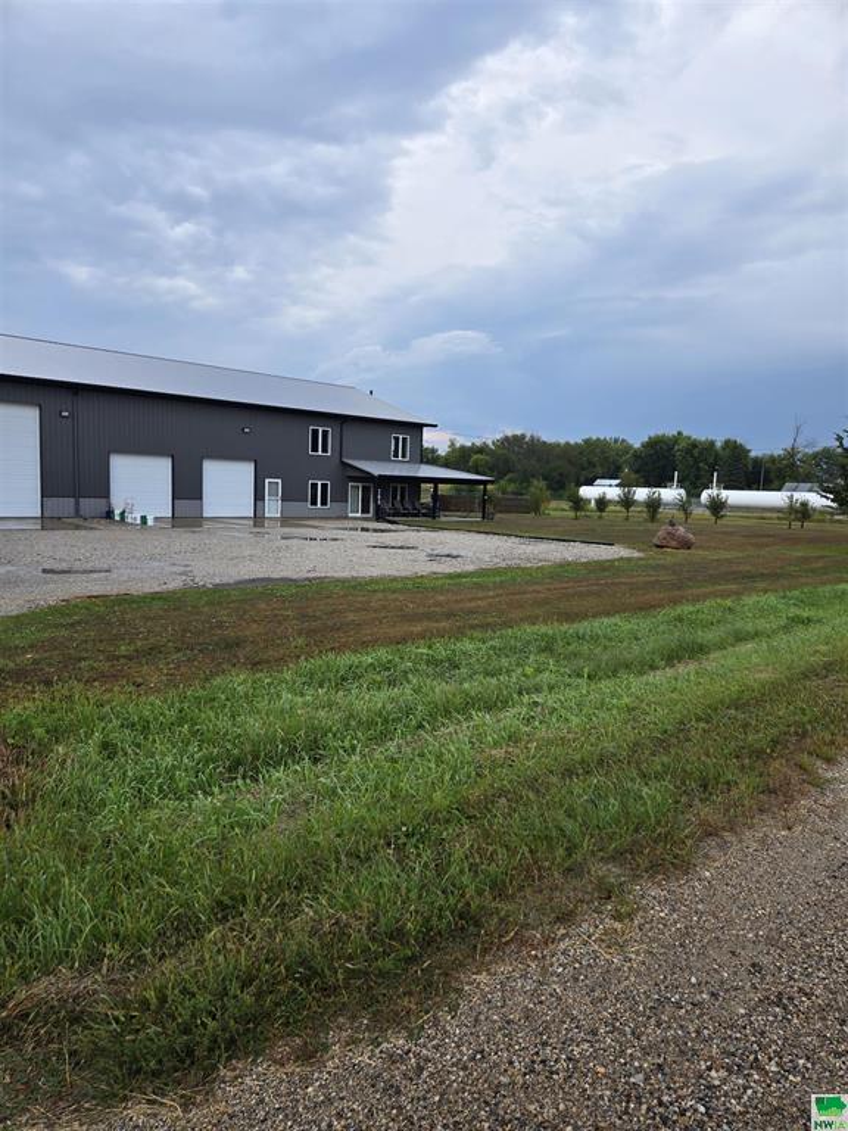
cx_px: 424
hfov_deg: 58.9
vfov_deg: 73.9
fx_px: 751
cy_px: 566
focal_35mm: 23
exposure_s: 1/393
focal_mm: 5.4
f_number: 1.8
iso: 25
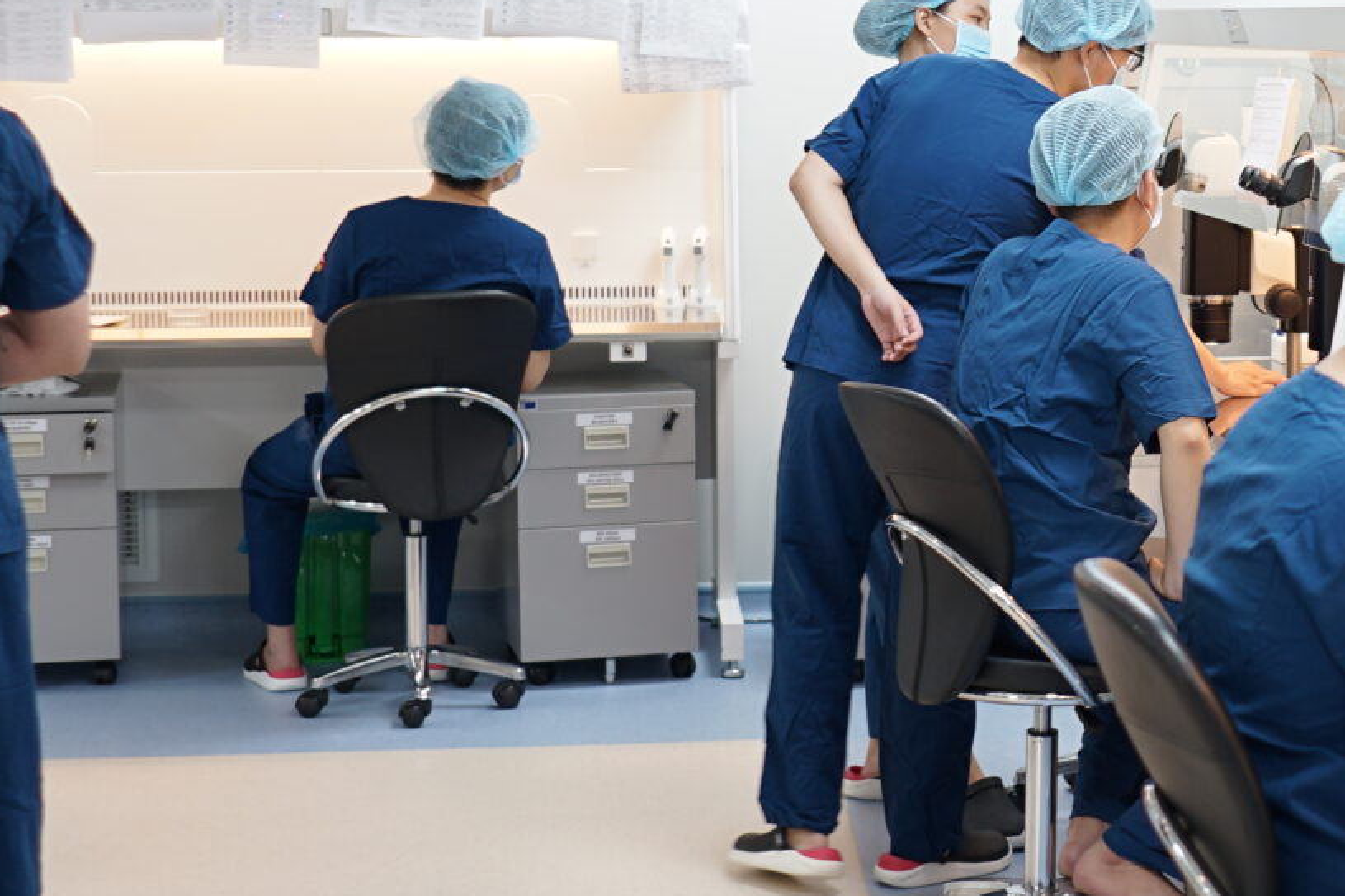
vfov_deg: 15.5
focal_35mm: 88
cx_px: 1109
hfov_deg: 22.8
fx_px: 3287
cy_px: 275
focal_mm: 28
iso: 160
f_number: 2
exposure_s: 1/50
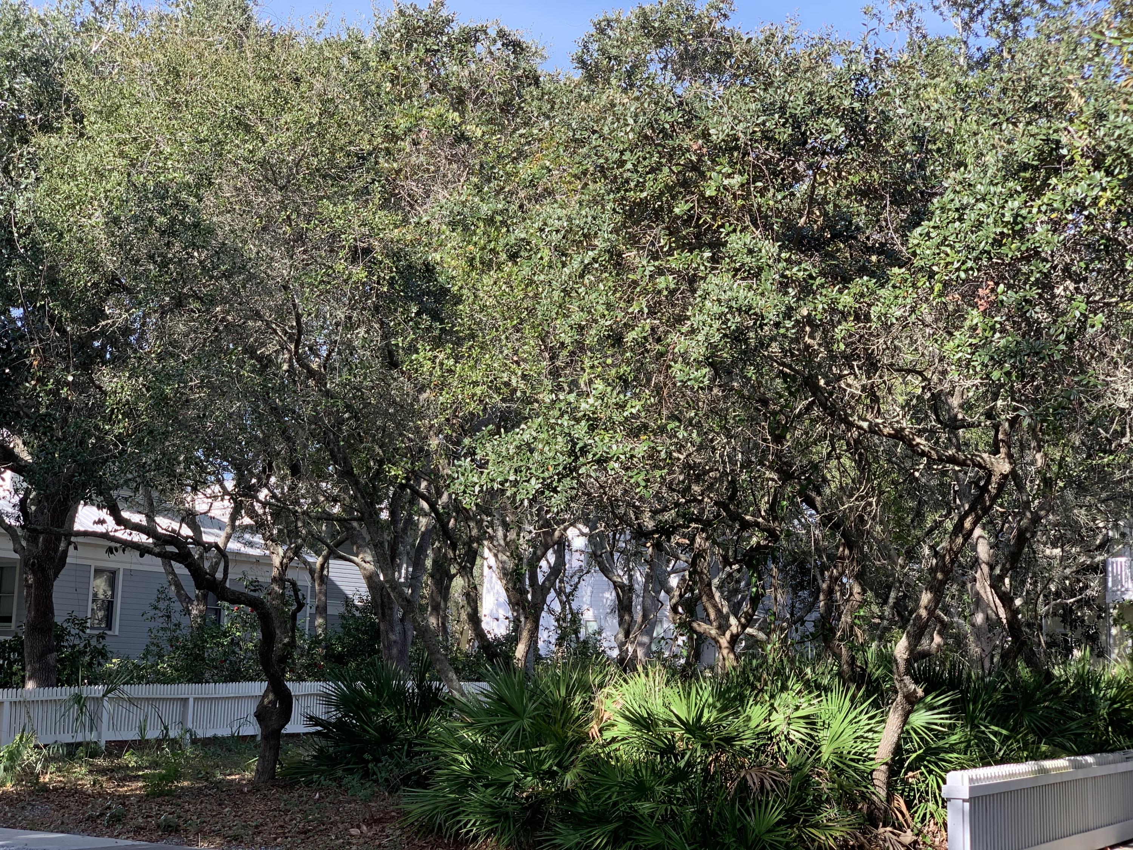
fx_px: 1702
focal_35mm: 52
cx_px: 566
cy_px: 425
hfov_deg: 36.8
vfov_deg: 28.0
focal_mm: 6
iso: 16
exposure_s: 1/182
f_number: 2.4
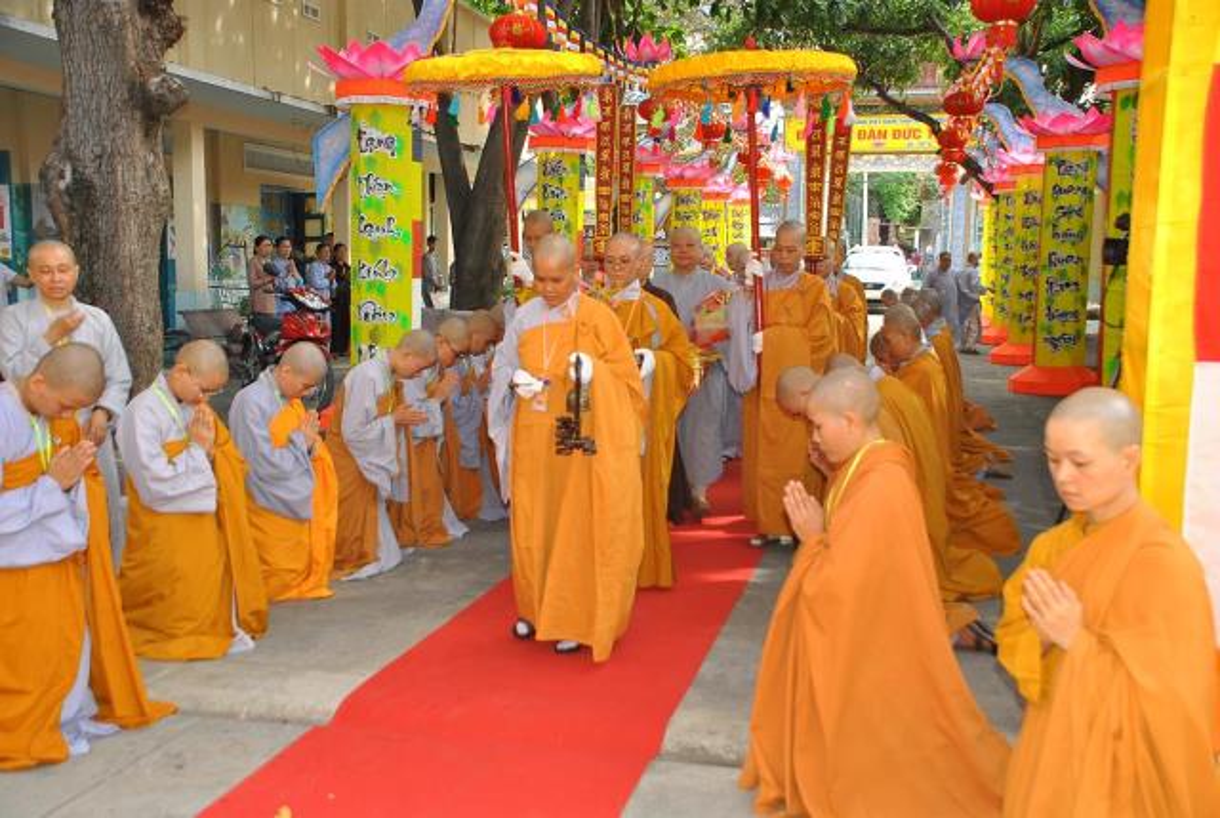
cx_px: 610
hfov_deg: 49.5
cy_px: 409
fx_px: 1324
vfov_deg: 34.3
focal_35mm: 39
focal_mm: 26
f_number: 4.5
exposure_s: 1/60
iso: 200
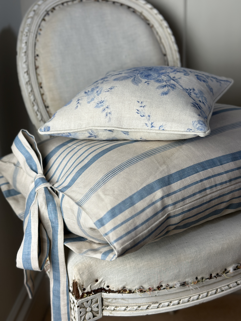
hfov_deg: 30.3
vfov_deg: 39.7
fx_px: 446
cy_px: 160
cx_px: 120
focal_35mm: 48
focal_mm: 6.86
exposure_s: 1/104
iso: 64
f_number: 1.78
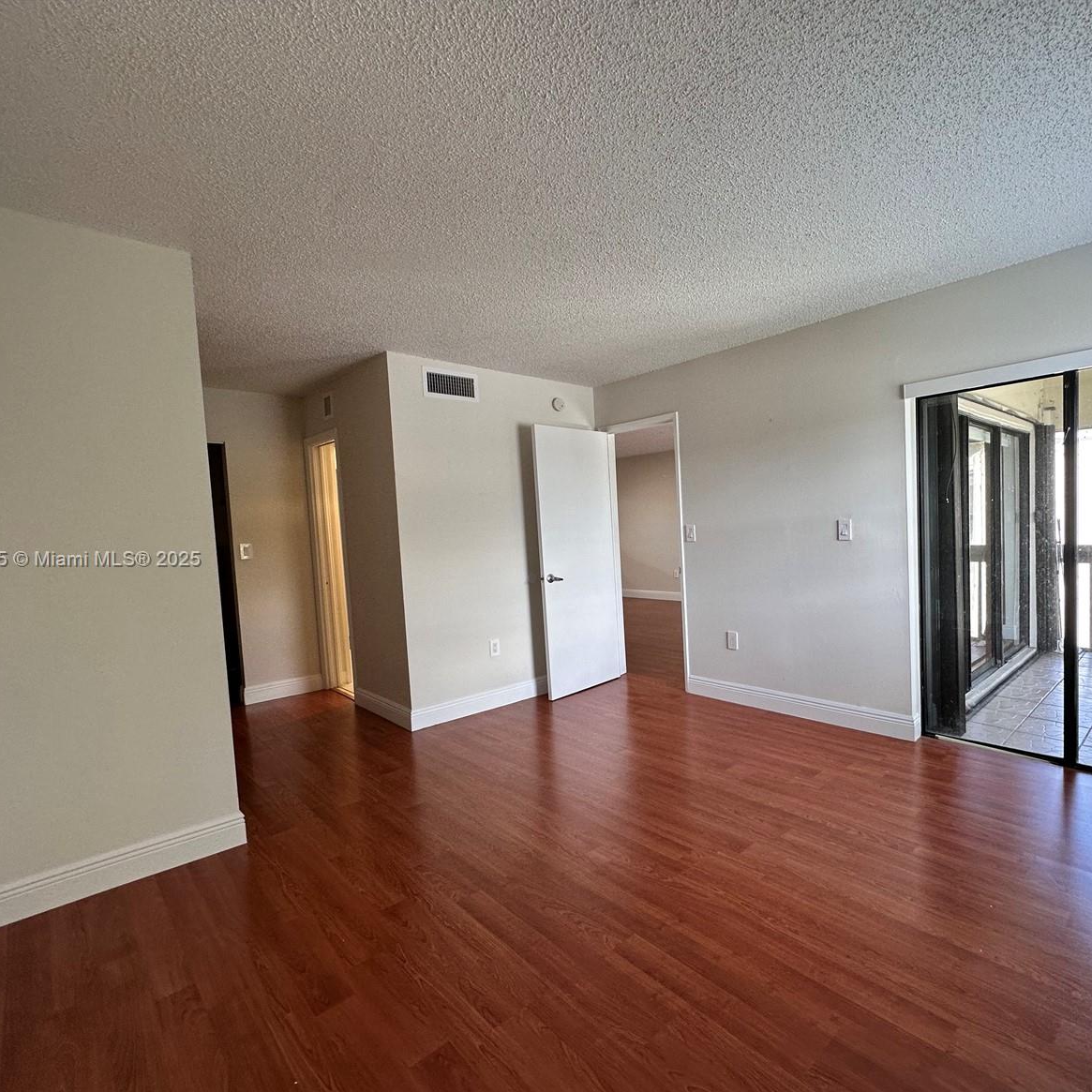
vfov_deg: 83.9
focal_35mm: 17
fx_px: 607
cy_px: 561
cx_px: 651
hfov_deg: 83.0
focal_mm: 2.22
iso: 125
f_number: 2.2
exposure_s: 1/120
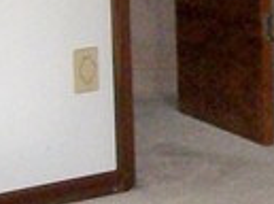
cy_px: -136
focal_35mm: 255
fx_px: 2013
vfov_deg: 5.7
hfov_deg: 7.5
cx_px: 523
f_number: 2.9
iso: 250
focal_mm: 5.7
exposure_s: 1/125
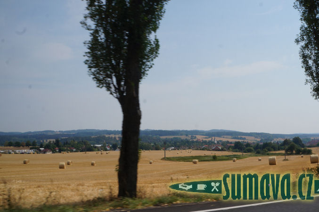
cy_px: 106
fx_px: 239
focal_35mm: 27
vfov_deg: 47.8
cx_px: 160
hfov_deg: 67.4
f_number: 16
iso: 200
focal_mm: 18
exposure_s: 1/250
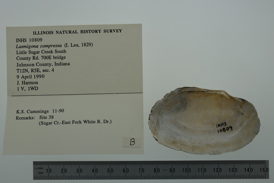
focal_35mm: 60
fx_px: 457
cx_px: 137
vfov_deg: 22.6
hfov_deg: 33.4
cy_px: 92
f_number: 10
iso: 100
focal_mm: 60
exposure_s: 1/200
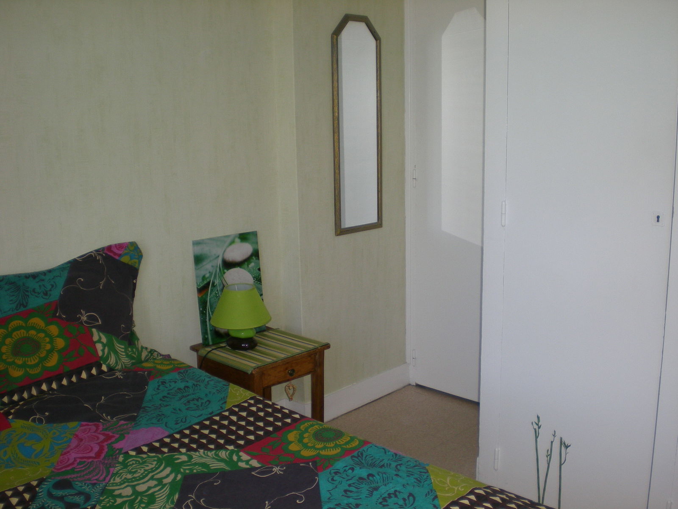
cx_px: 339
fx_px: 744
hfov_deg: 49.0
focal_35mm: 38
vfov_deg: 37.7
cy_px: 254
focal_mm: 6.3
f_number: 3.1
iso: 58
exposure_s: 1/53.3
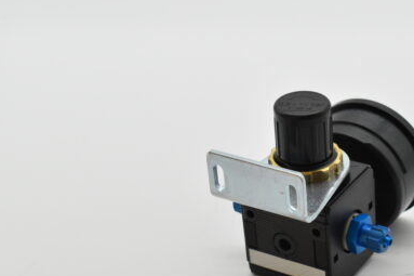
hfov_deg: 21.5
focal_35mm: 94
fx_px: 1080
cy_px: 187
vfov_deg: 14.5
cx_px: 322
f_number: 8
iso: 1600
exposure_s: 1/1600
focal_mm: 40
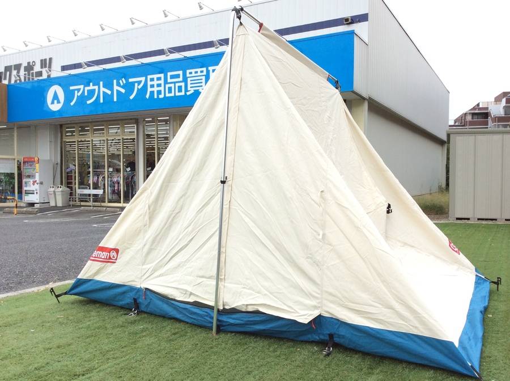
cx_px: 255
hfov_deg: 56.9
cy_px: 190
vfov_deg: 44.0
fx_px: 471
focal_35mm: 32
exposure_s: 1/566
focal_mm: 3.3
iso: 32
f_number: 2.4
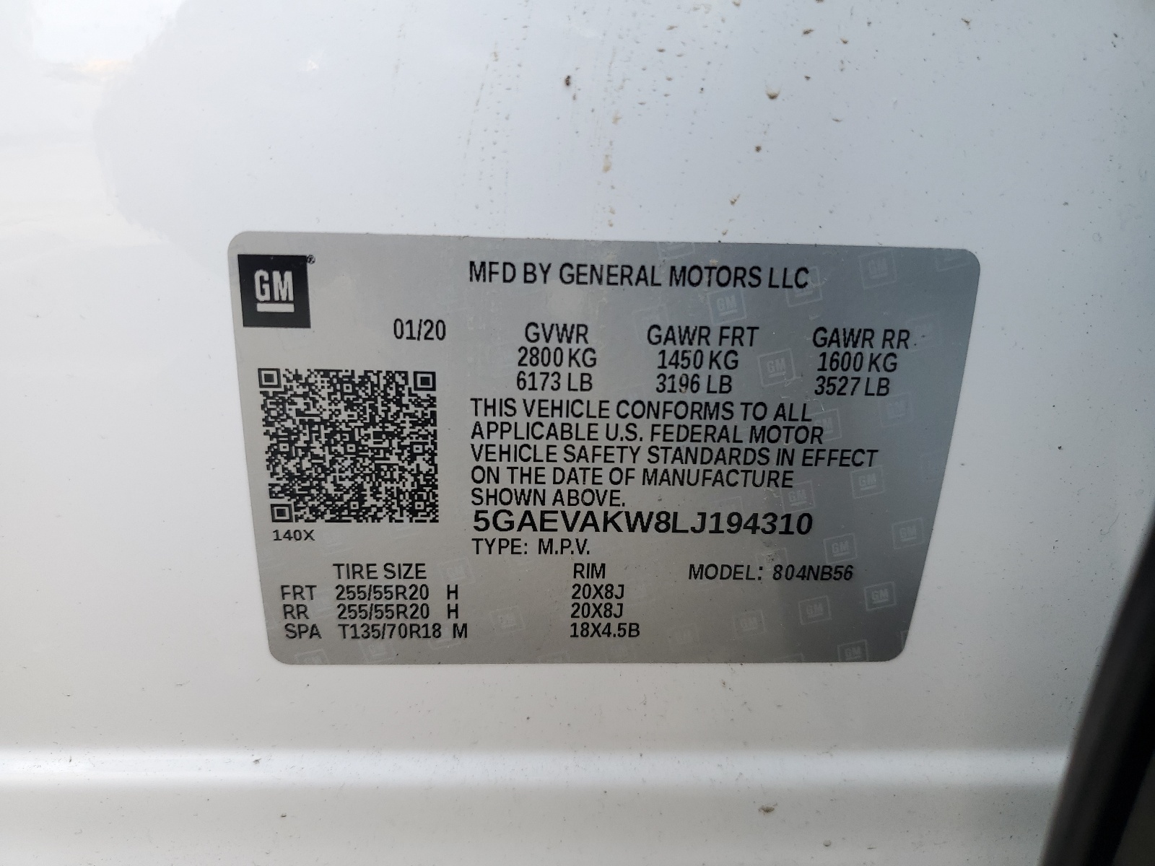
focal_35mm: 26
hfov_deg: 67.3
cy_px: 433
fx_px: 868
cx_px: 578
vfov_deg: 53.1
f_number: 1.5
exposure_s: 1/250
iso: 50
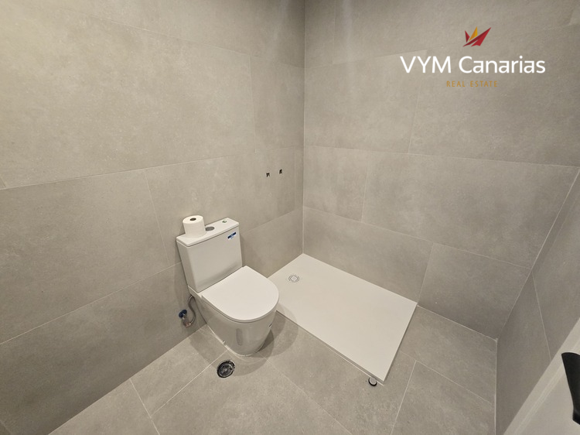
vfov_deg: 89.9
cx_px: 290
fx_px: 218
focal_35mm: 13
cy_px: 218
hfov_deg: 106.2
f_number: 2.2
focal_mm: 1.7
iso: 160
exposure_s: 1/50
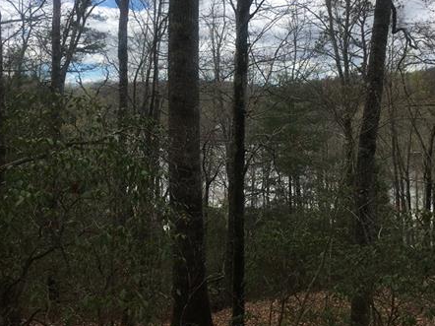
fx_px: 528
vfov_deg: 34.1
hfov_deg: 44.8
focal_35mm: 42
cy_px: 118
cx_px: 218
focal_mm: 4.15
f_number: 2.2
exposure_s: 1/1115
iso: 25
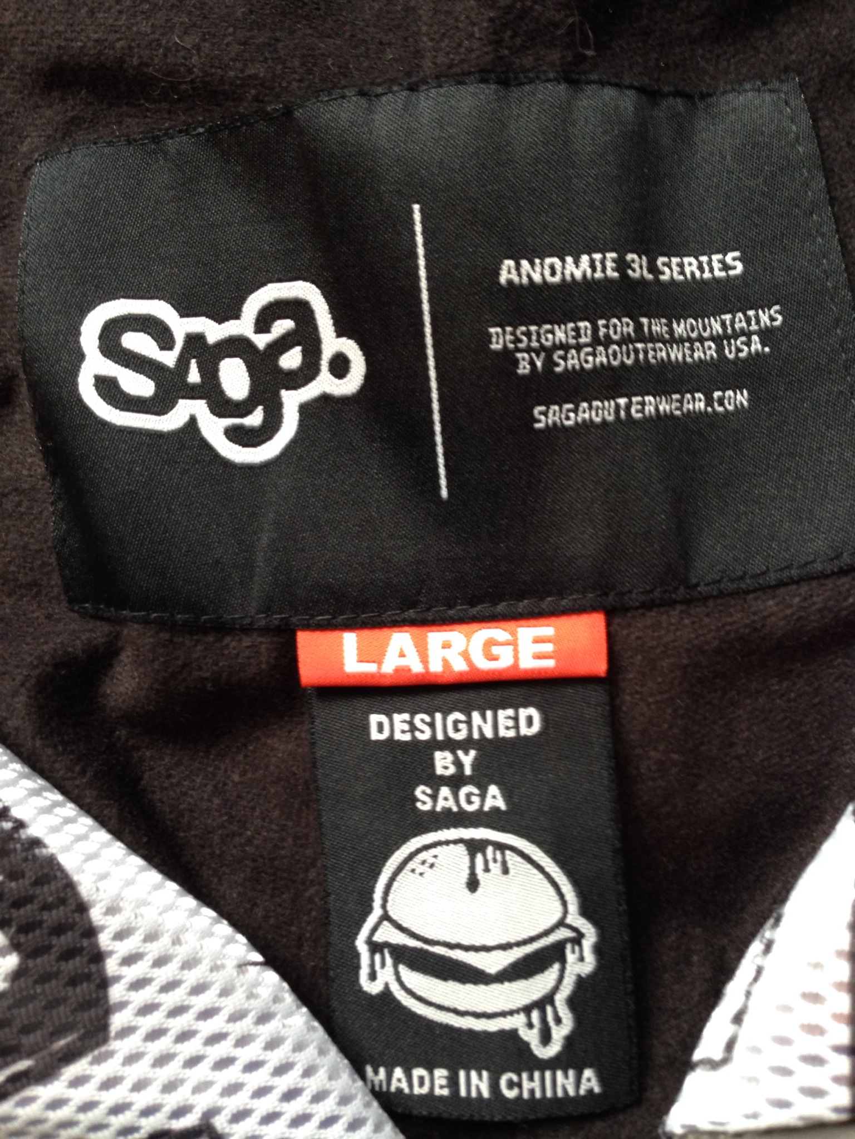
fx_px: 1087
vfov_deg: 55.4
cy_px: 570
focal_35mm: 33
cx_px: 428
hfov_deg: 42.9
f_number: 2.4
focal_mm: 4.12
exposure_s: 1/20
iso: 100
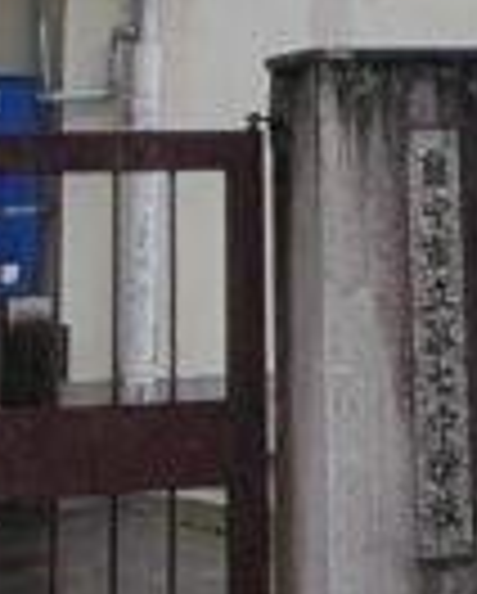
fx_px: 2659
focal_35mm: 151
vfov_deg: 10.5
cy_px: -945
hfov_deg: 10.2
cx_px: 360
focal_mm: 2.35
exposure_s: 1/60
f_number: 2.2
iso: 70
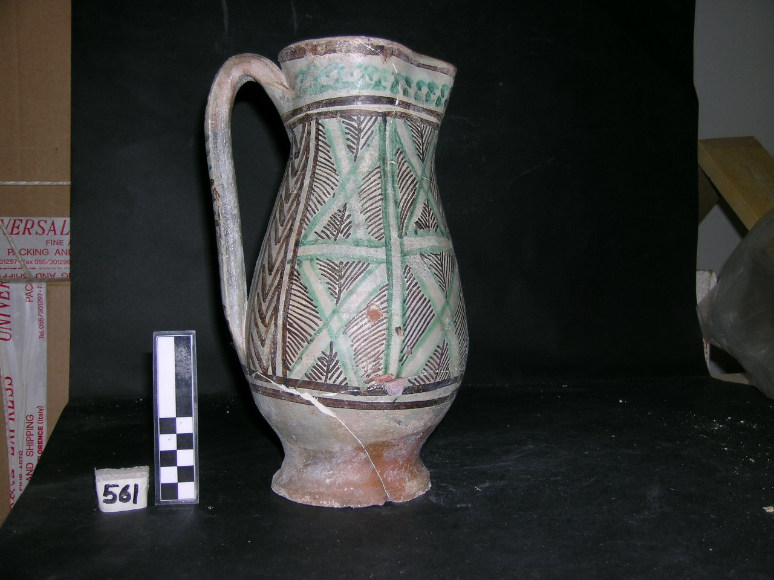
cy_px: 290
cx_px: 387
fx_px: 783
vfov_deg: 40.7
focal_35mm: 35
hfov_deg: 52.6
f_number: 3
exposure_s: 1/60.1
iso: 50
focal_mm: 7.2
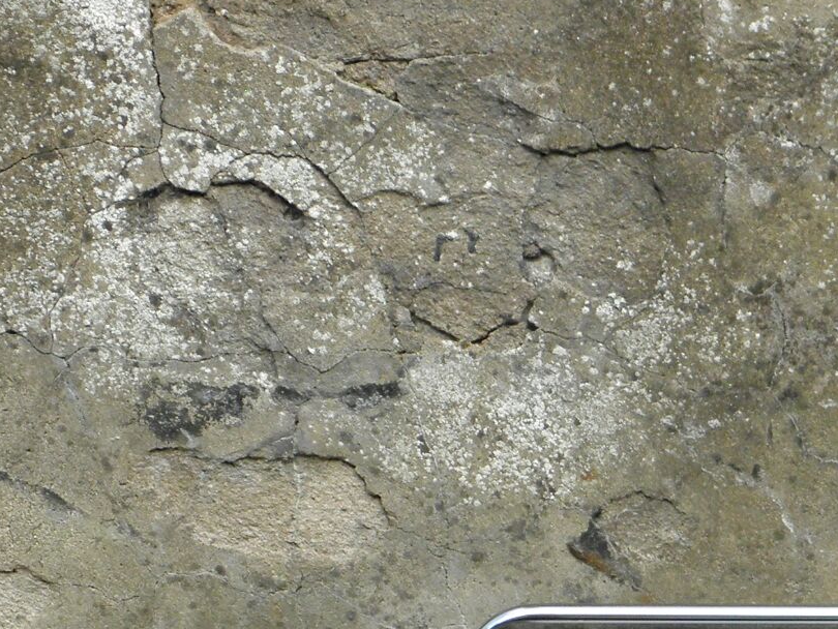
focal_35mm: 158
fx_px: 3826
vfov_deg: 9.3
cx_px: 873
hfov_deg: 12.3
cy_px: 712
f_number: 4
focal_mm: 9.1
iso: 100
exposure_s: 1/320
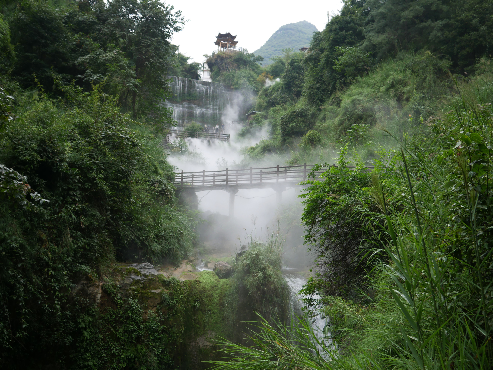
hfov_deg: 56.8
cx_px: 246
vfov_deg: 44.2
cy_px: 185
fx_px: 456
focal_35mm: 32
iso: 200
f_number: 3.6
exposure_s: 1/100
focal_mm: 16
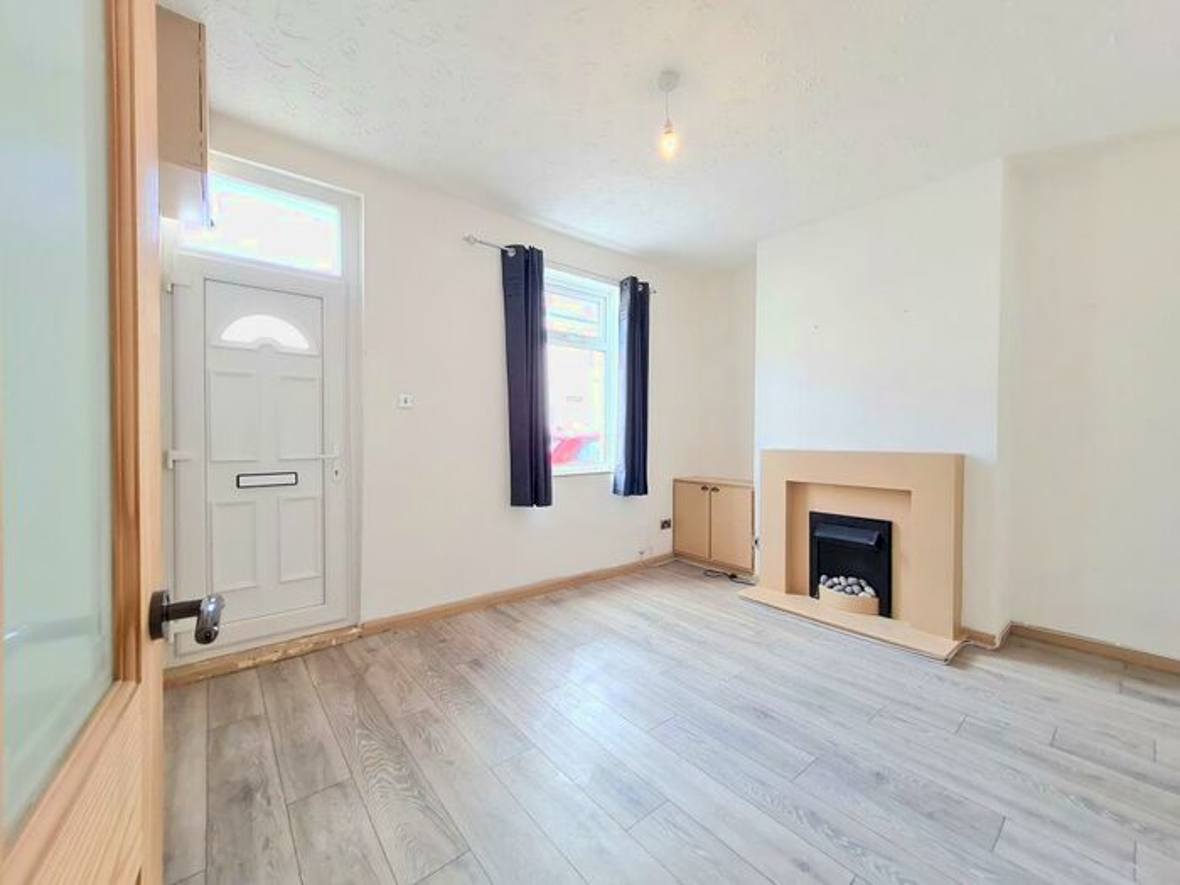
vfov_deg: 89.9
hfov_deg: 106.2
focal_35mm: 13
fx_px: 443
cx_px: 590
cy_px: 442
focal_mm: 1.74
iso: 200
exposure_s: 1/50
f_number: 2.2
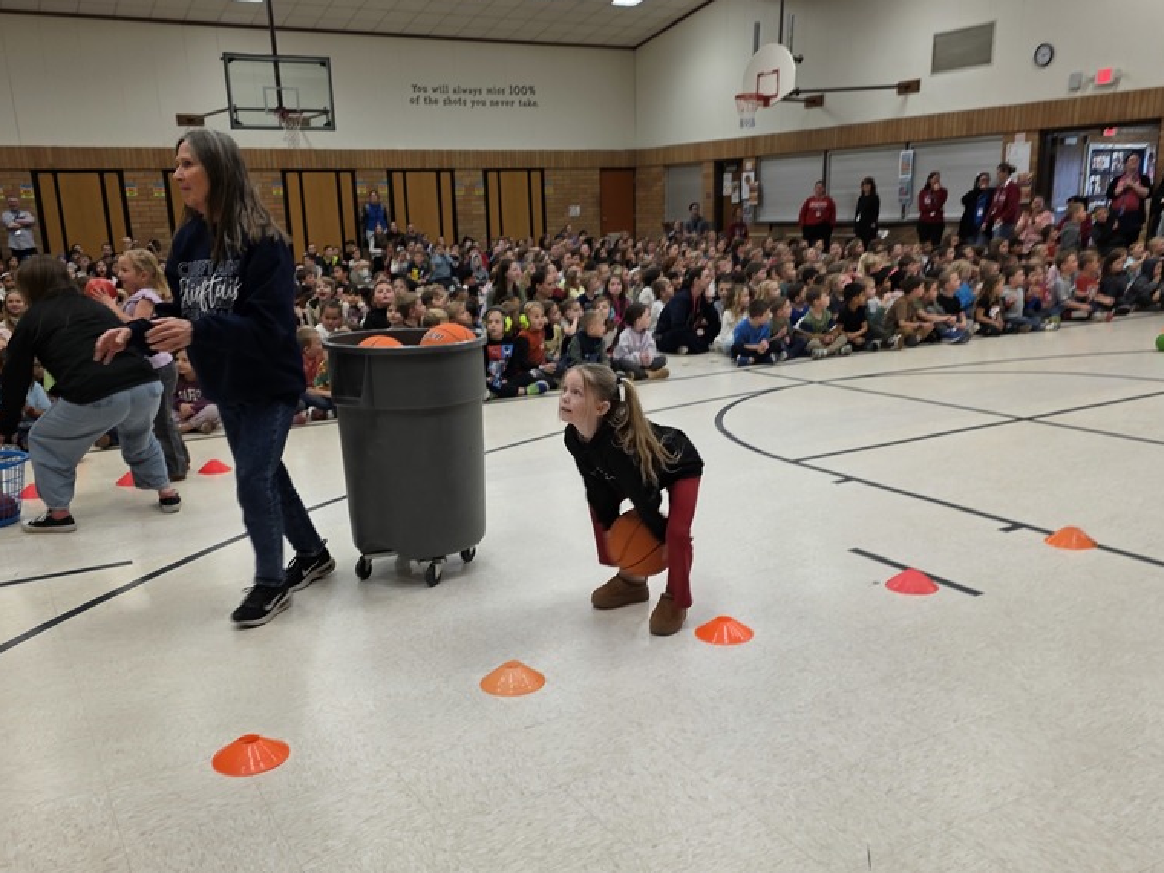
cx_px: 584
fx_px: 1042
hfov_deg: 58.4
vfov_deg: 45.2
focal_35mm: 31
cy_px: 528
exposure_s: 1/63
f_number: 1.7
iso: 64
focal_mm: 6.3
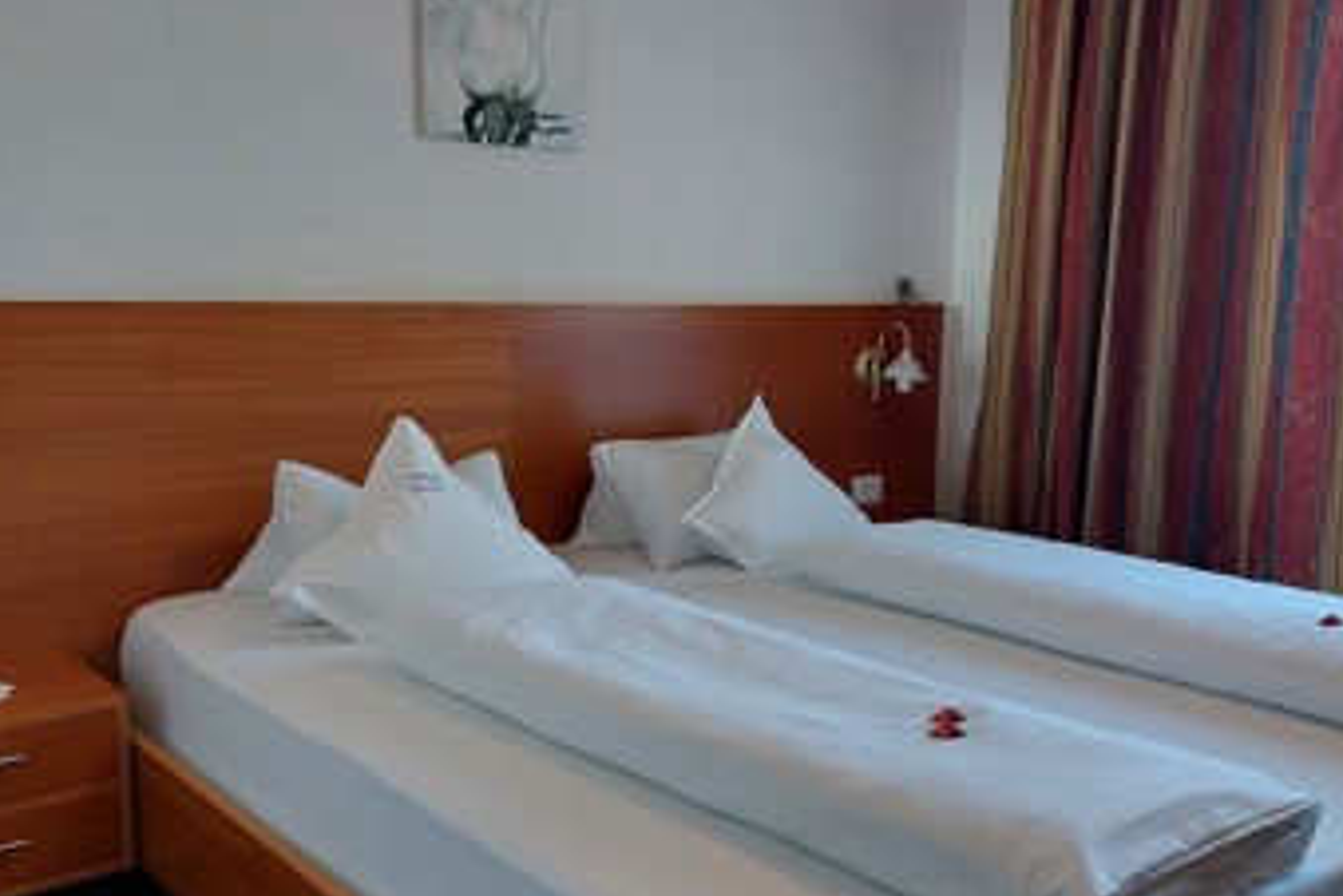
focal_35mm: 35
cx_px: 737
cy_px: 470
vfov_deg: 37.8
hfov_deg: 54.3
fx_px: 1306
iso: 125
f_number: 1.8
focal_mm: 5.23
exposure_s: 1/50
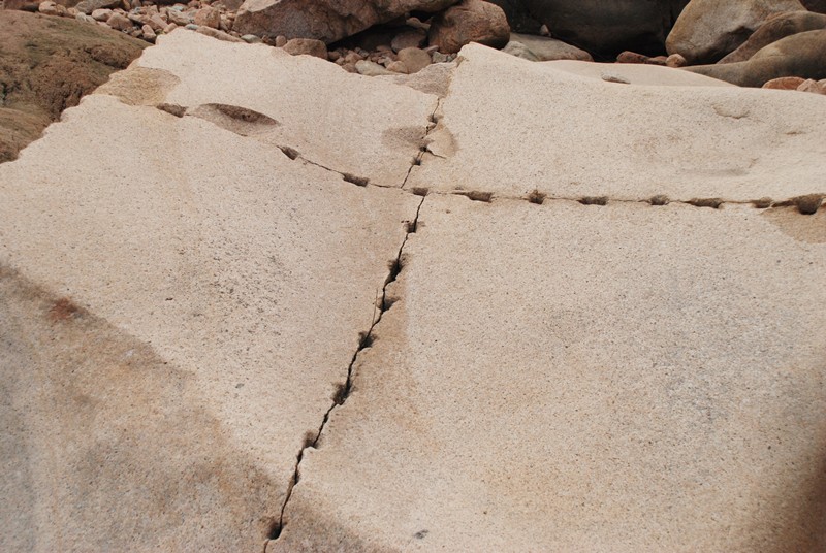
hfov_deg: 41.1
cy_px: 276
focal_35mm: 48
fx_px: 1103
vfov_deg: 28.2
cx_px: 413
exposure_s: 1/160
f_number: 6.3
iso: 320
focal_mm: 32
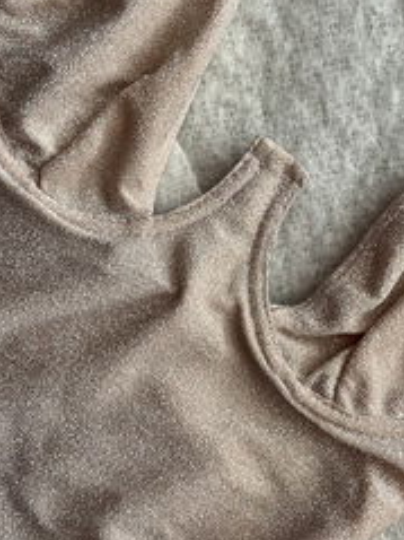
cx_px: 260
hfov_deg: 25.1
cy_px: 286
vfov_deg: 33.2
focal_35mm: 58
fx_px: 903
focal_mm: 5.1
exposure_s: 1/96
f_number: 1.6
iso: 125
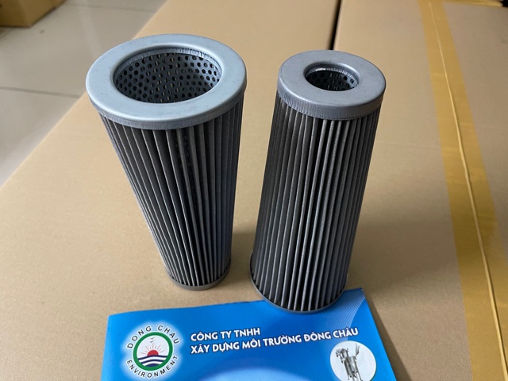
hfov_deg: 67.3
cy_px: 190
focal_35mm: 26
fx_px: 382
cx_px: 254
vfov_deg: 53.1
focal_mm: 5.1
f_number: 1.6
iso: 500
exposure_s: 1/33
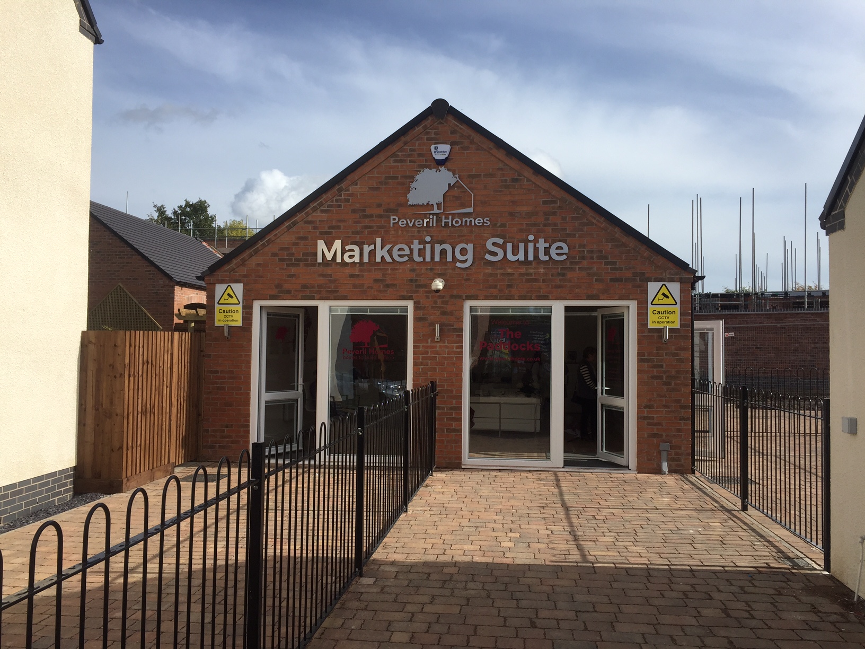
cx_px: 432
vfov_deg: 48.2
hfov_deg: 61.7
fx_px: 725
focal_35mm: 29
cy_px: 324
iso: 32
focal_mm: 4.15
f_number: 2.2
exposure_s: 1/2083
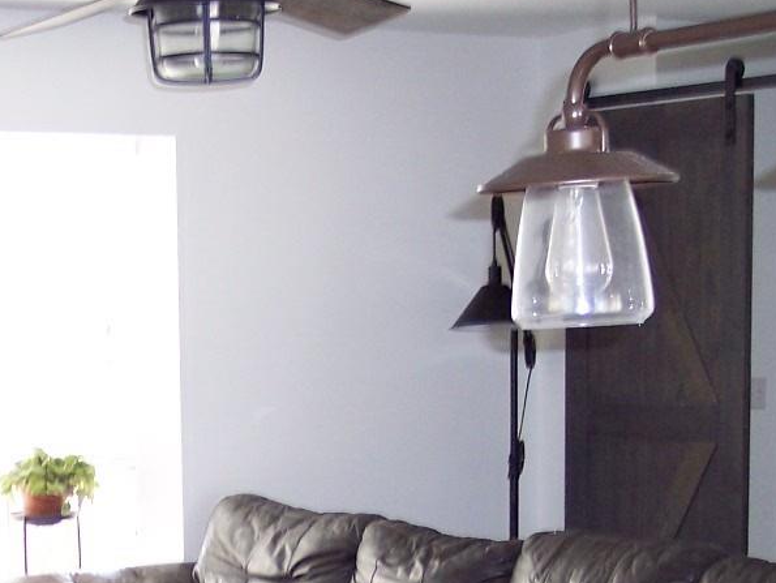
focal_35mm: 98
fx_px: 2198
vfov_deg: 14.6
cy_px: 695
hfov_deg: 19.8
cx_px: 172
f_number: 2.8
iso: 140
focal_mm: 8
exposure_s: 1/60
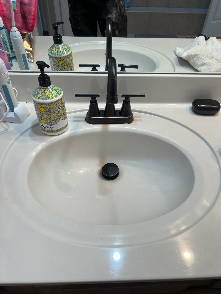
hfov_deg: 53.1
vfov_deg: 67.3
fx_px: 221
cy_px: 147
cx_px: 110
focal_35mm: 26
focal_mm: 5.7
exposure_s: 1/120
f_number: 1.5
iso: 64
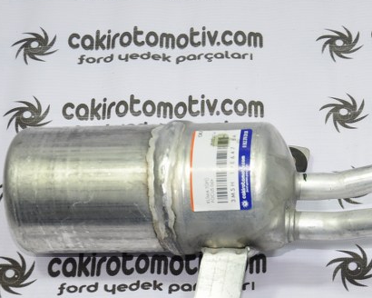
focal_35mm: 105
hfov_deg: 18.1
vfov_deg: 14.5
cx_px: 301
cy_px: 265
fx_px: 1156
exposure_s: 1/40
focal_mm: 34
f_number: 4.5
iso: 200
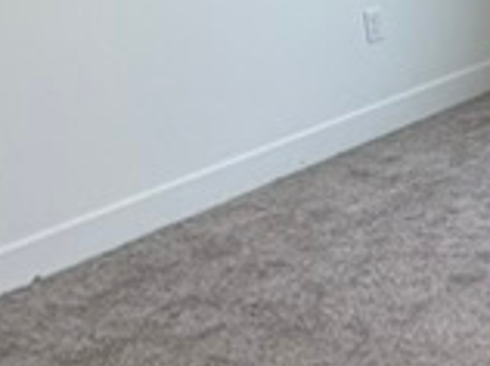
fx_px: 1286
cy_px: 140
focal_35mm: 91
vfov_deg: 16.2
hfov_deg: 17.1
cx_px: 921
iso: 100
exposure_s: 1/120
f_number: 2.2
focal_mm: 2.22
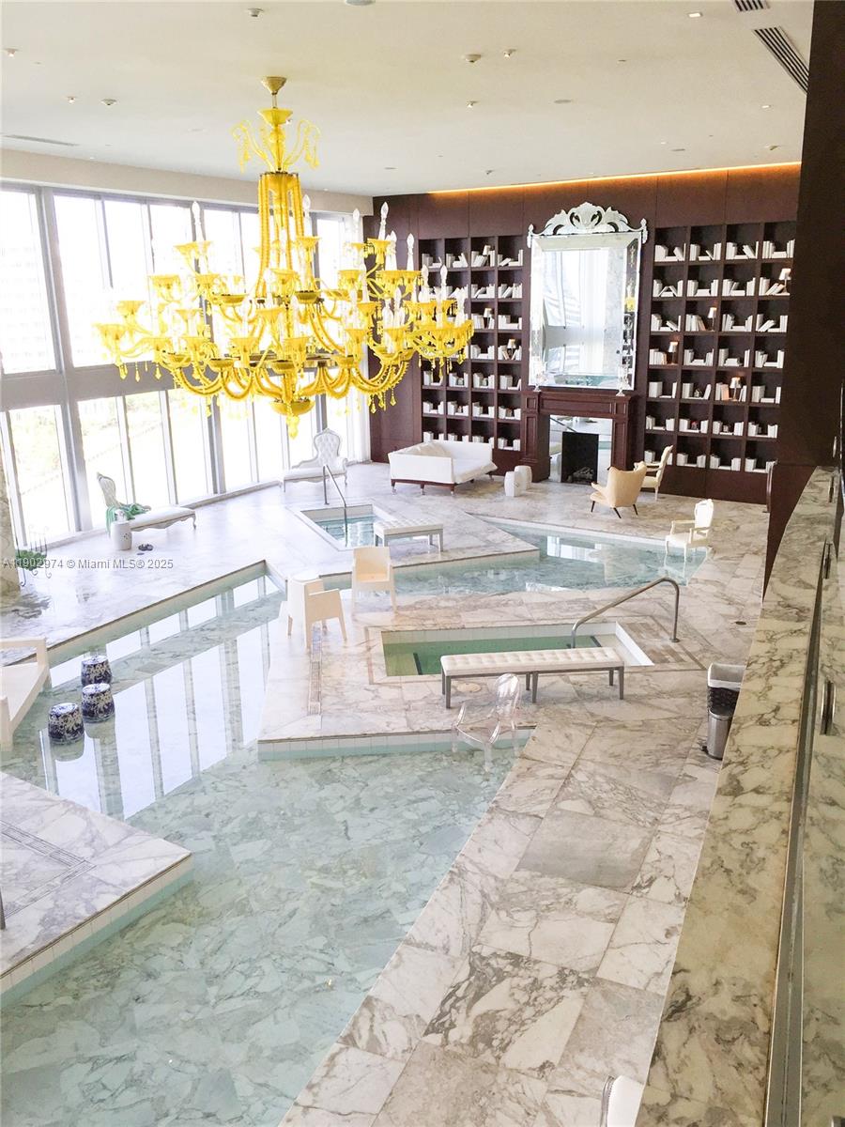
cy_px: 564
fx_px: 944
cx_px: 422
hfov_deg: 48.2
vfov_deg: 61.7
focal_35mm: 29
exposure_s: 1/120
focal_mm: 4.15
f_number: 2.2
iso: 50
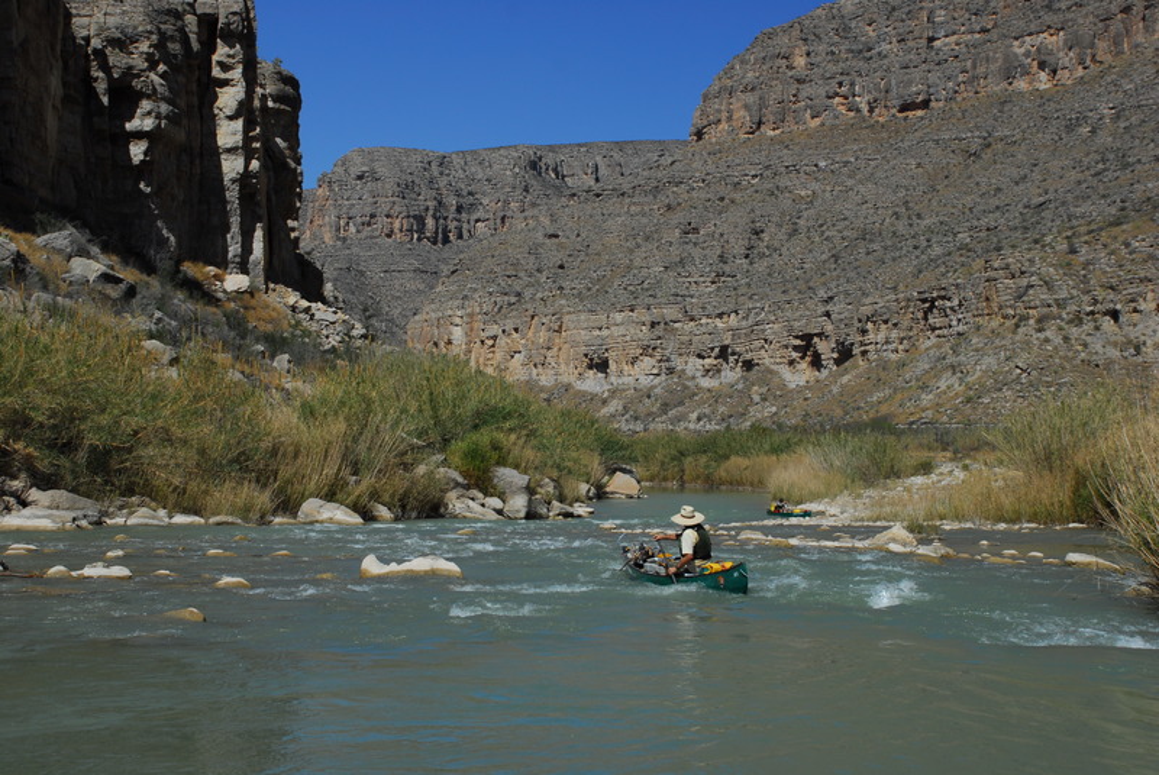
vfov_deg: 23.8
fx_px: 1837
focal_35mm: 57
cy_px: 388
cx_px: 580
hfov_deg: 35.0
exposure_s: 1/250
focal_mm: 38
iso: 160
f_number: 8
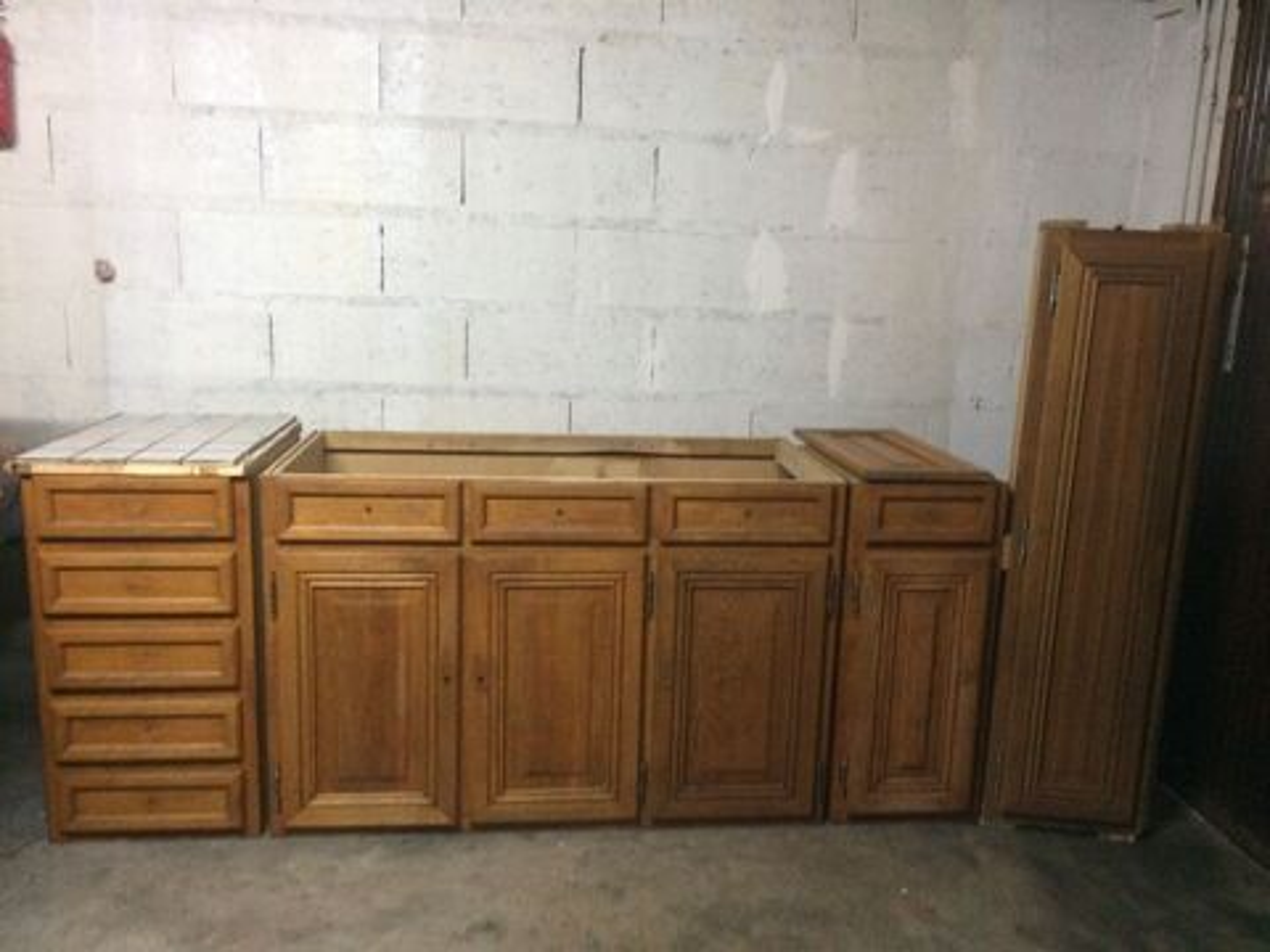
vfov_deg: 48.2
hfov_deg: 61.7
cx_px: 635
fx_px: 1064
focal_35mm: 29
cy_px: 476
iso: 250
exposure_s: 1/20
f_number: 2.2
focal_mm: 4.15
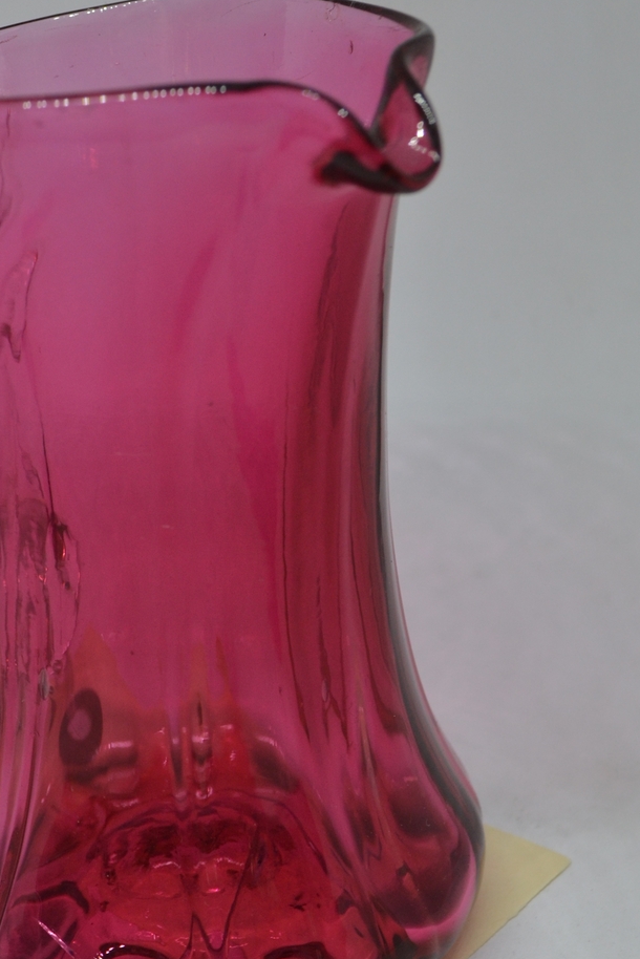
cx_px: 144
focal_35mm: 63
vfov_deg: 31.8
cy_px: 551
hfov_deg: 21.4
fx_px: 1679
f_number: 6.3
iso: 400
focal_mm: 24
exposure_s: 1/60
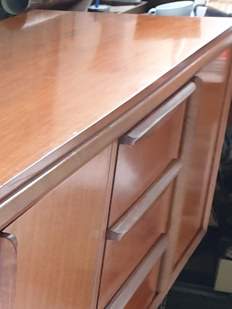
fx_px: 956
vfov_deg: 17.6
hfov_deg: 12.2
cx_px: -241
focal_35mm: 107
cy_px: 357
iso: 320
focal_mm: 4.3
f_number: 2.4
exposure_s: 1/33
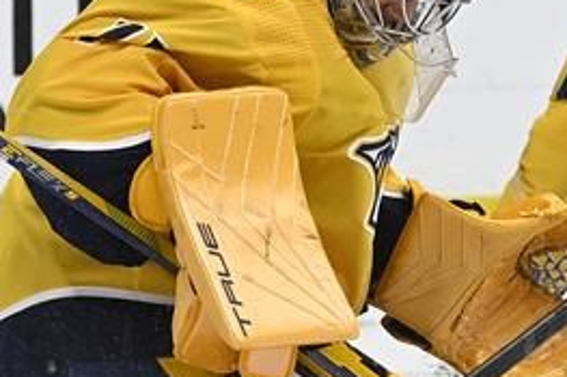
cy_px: 268
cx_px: 252
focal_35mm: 252
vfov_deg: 5.4
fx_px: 3966
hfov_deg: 8.2
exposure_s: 1/2500
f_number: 4
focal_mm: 102
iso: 4000
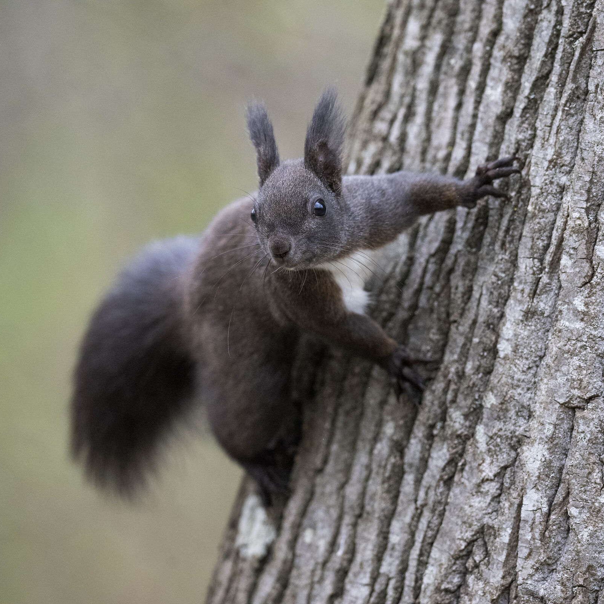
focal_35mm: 766
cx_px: 365
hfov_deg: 2.3
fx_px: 15121
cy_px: 302
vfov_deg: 2.3
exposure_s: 1/2000
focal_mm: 600
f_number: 5
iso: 4500
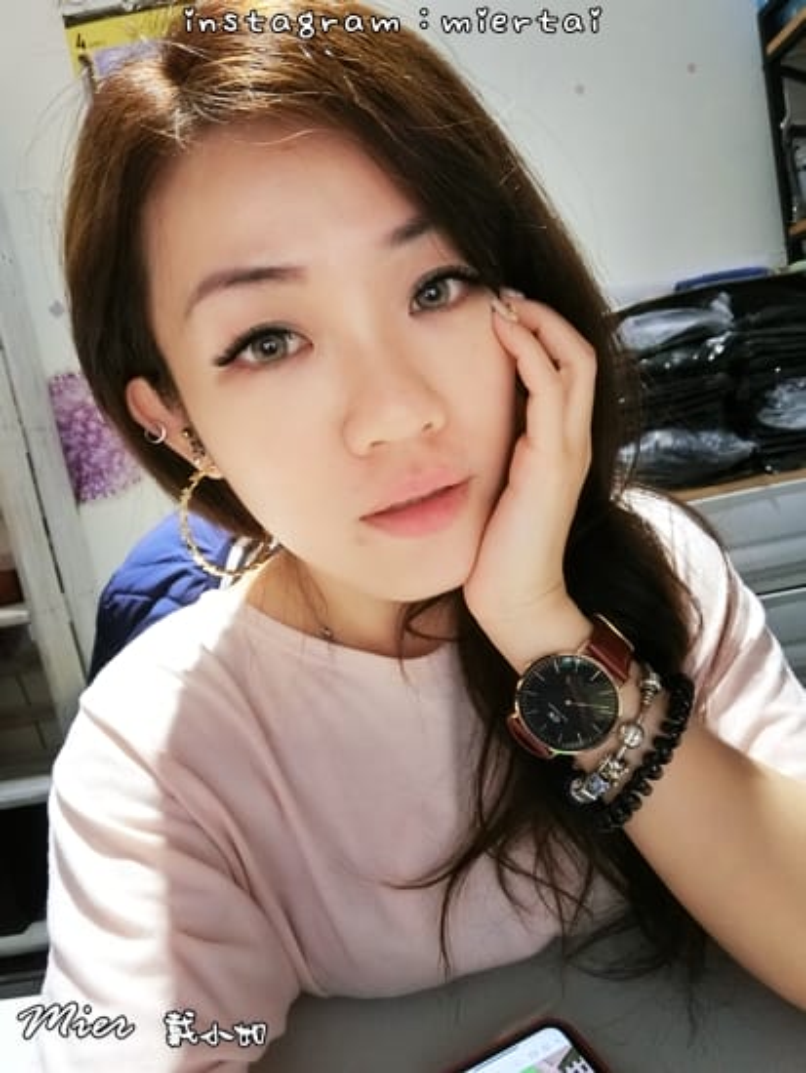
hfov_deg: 63.5
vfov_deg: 79.0
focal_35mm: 21
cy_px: 536
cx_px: 403
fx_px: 651
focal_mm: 4.58
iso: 640
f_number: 2.8
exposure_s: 1/25
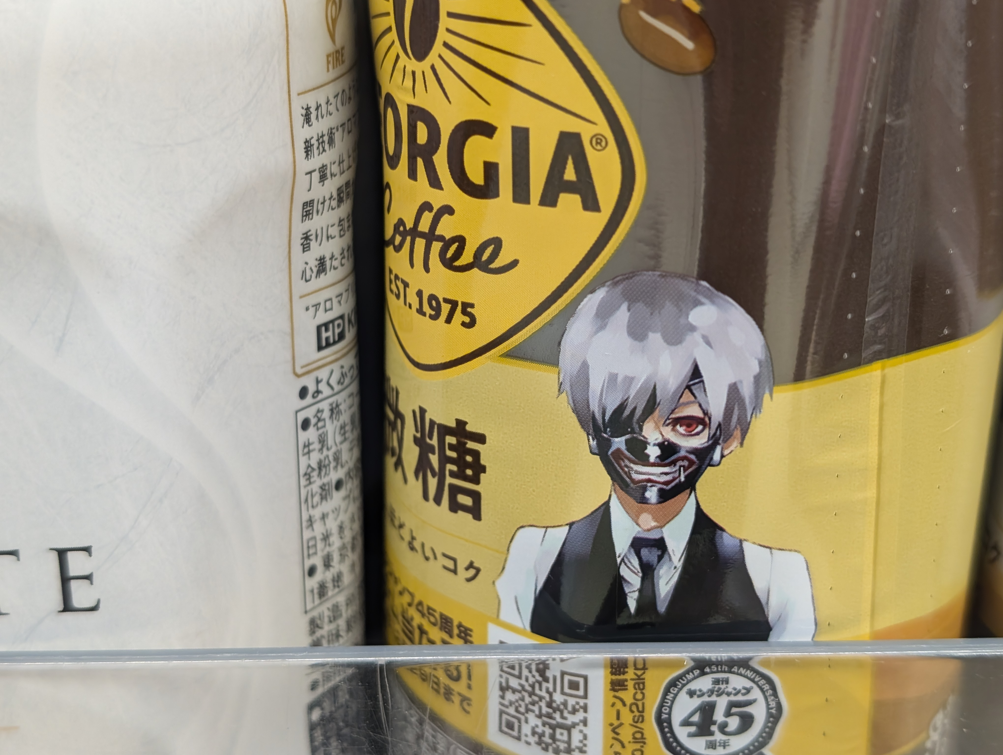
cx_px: 502
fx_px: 1422
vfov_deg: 29.7
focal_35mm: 49
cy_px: 378
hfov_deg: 38.9
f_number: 1.68
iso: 166
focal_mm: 6.9
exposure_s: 1/23.9
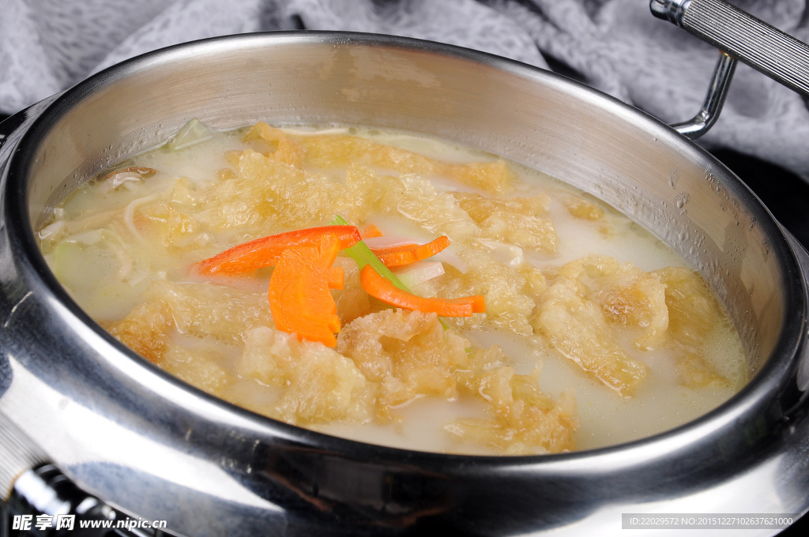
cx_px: 404
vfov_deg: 13.8
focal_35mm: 99
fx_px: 2222
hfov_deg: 20.6
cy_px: 268
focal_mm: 66
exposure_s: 1/160
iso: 250
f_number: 14
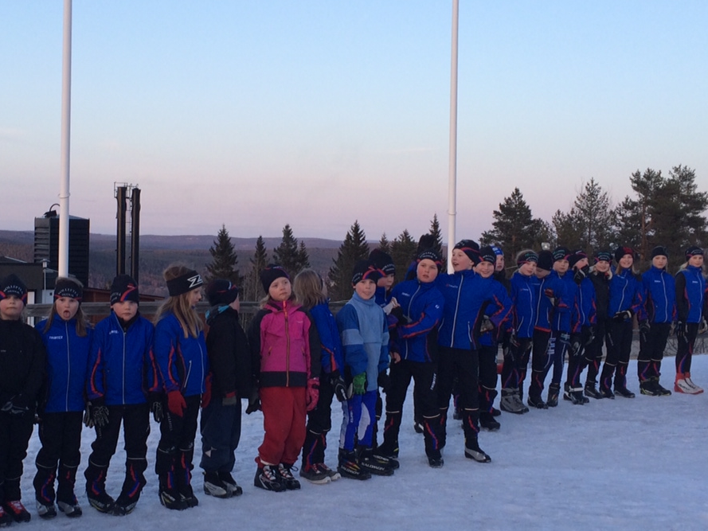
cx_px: 237
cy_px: 286
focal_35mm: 54
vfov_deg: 27.0
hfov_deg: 35.2
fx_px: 1105
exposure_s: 1/120
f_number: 2.2
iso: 40
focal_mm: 4.12
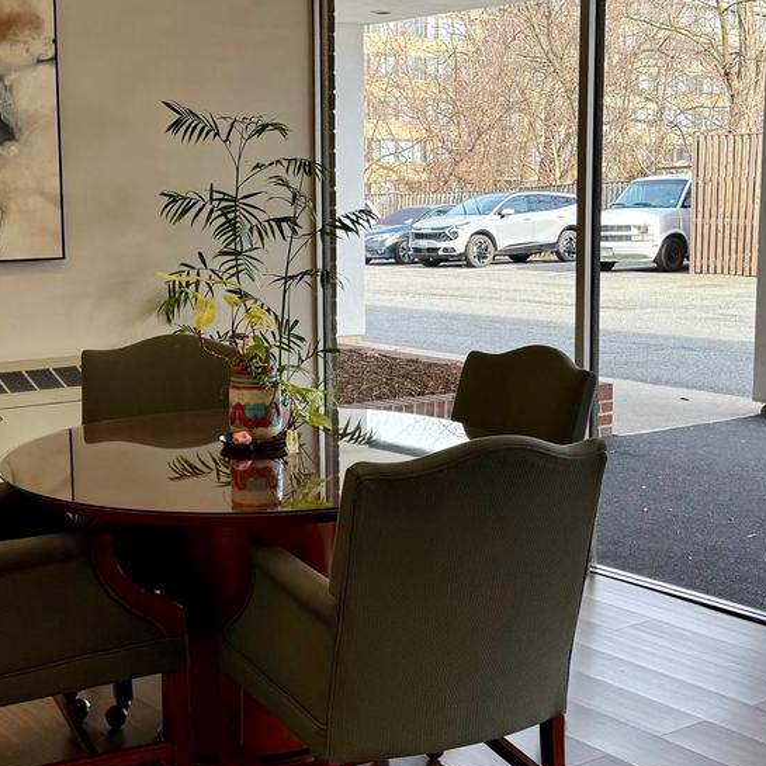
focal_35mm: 56
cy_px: 330
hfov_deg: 30.5
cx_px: 357
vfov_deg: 30.5
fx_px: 1402
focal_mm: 6.76
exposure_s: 1/401
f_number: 1.78
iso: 100
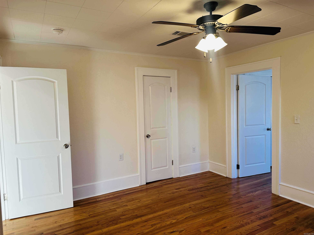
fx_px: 218
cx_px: 157
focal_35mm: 24
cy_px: 118
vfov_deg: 56.8
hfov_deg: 71.6
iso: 160
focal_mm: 6.86
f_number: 1.78
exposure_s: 1/120
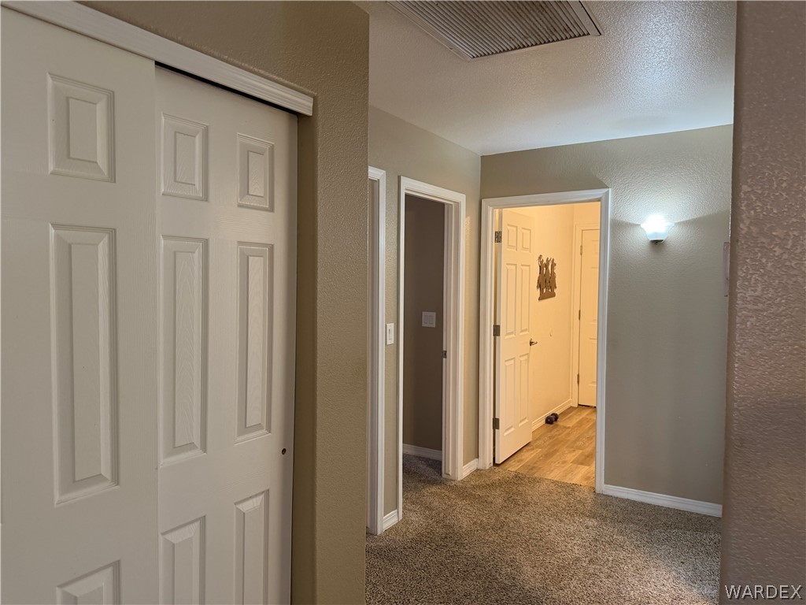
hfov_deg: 71.6
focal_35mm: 24
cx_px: 403
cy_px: 302
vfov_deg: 56.8
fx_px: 559
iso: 250
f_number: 1.78
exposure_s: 1/60
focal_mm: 6.76
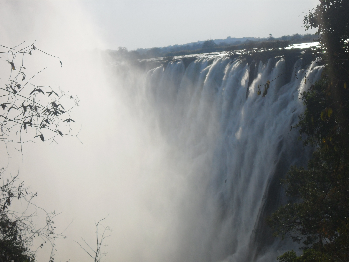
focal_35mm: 74
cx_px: 174
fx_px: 746
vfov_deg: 19.9
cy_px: 131
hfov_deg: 26.3
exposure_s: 1/350
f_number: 9.8
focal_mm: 13.2
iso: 100
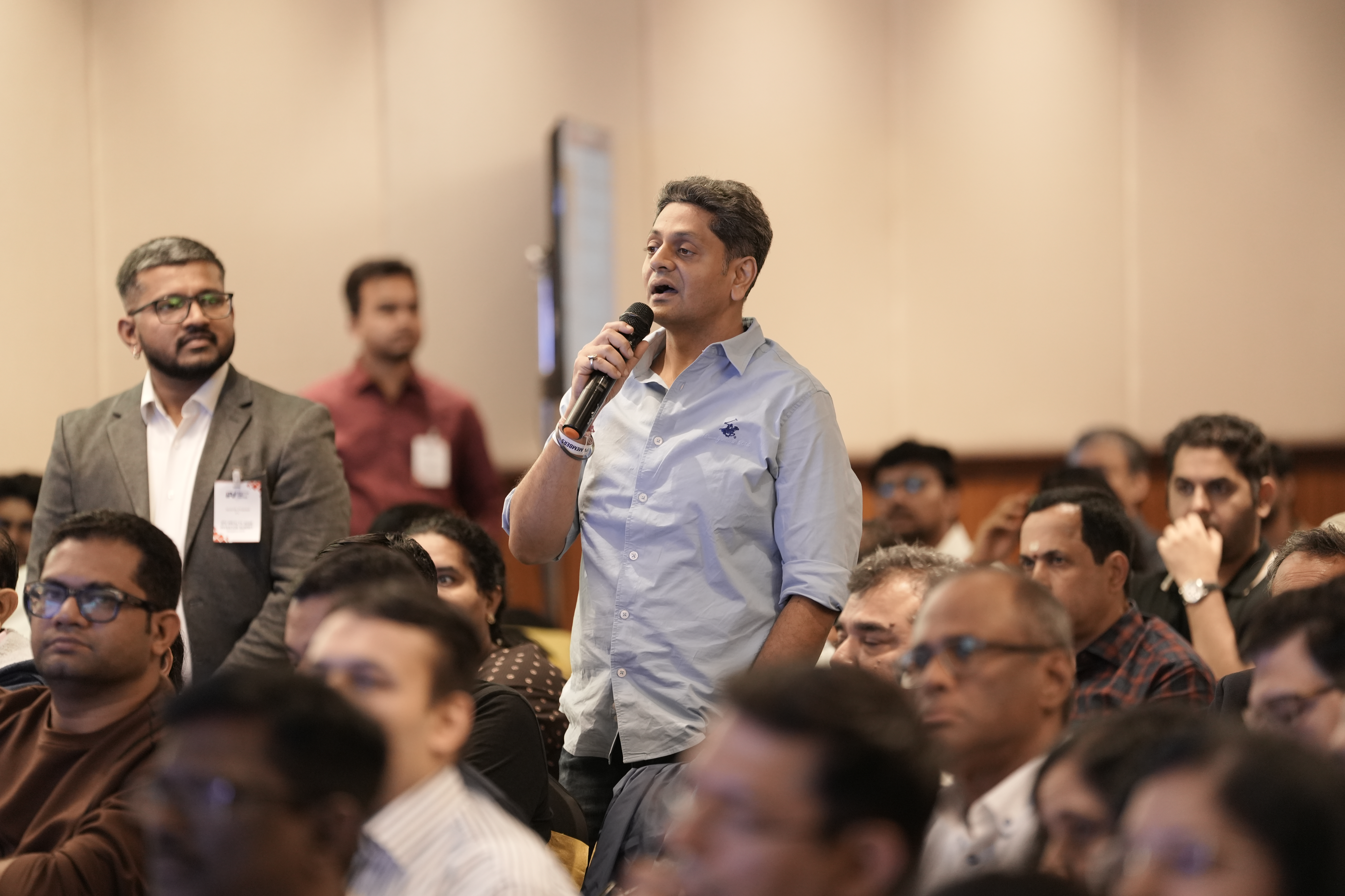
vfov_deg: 6.9
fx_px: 7472
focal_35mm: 200
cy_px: 448
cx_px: 672
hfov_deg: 10.3
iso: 2000
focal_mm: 200
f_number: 2.8
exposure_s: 1/100
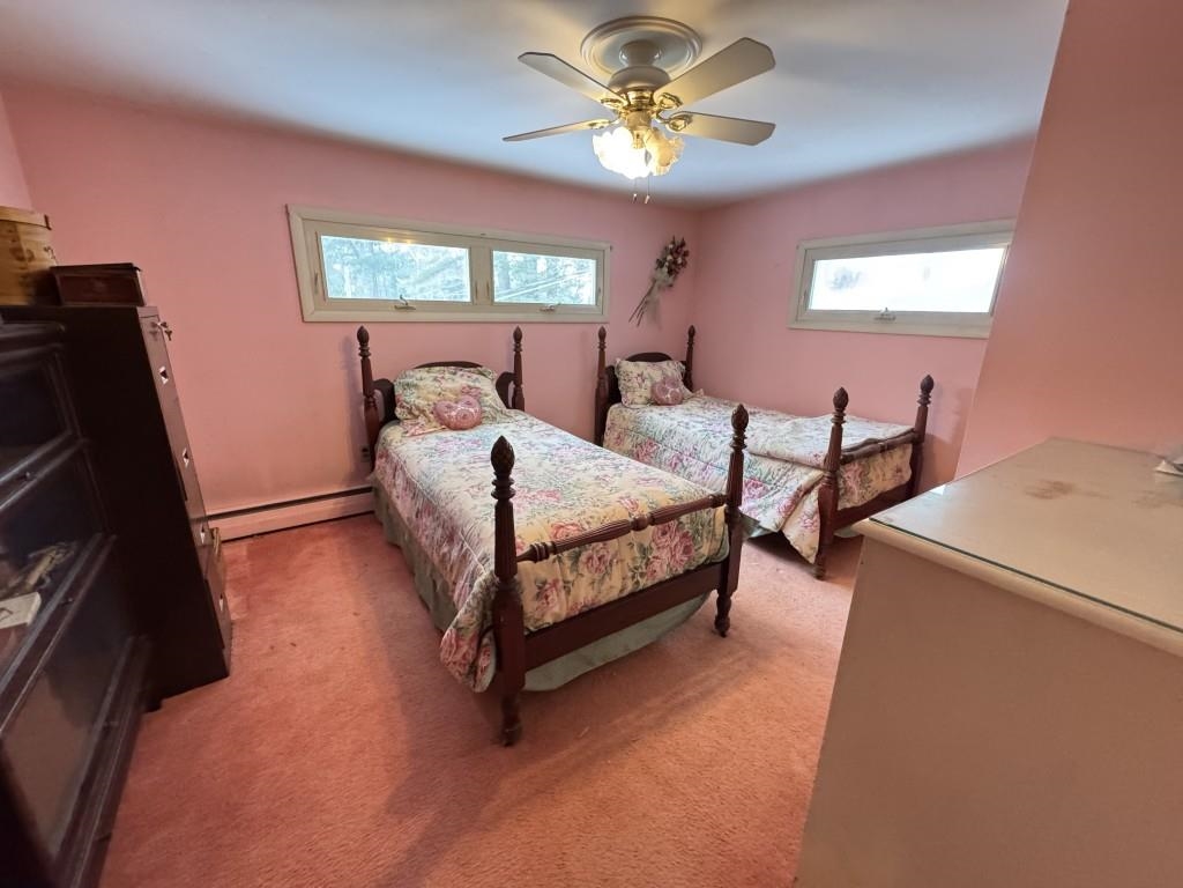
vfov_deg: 85.7
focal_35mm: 14
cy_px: 444
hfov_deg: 102.1
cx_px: 592
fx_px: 478
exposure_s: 1/60
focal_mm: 2.22
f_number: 2.2
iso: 1000
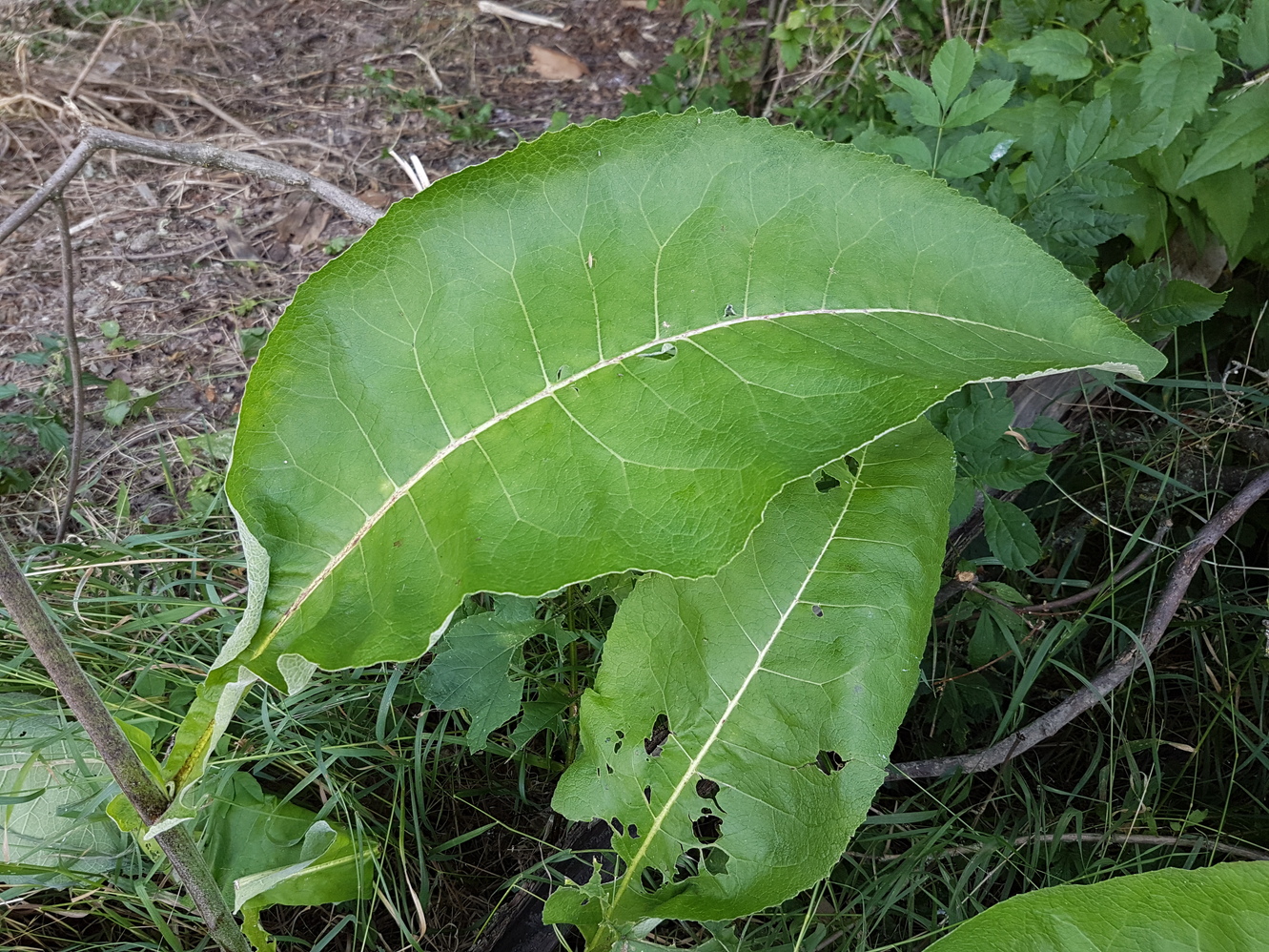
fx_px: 953
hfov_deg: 67.3
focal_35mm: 26
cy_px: 476
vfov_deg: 53.1
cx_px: 634
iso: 50
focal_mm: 4.2
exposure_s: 1/100
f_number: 1.7
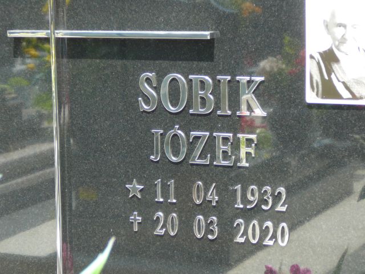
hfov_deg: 18.7
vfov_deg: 14.1
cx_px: 182
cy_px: 137
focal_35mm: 105
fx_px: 1107
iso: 80
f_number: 3.9
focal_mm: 15.6
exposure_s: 1/100
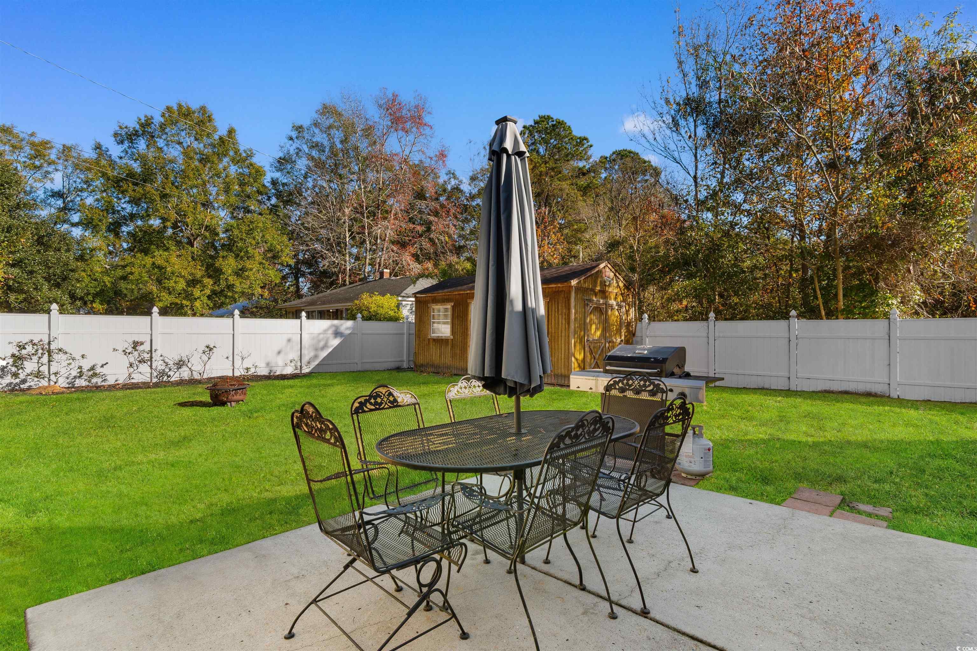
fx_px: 461
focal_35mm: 17
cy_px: 326
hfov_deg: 93.3
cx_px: 488
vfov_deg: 70.4
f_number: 7.1
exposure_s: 1/200
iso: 100
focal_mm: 11.5
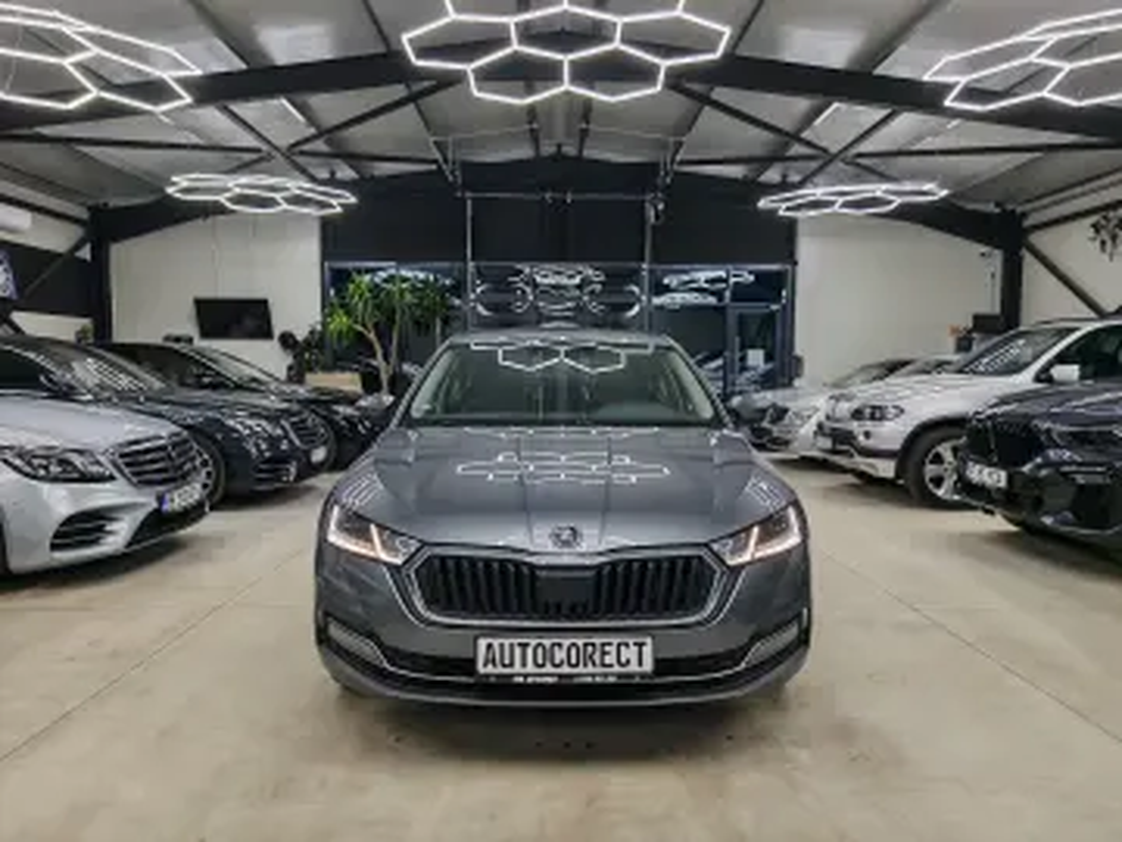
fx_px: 843
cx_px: 561
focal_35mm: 26
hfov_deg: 67.3
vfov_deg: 53.1
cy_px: 421
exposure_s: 1/99
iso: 80
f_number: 1.6
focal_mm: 5.4
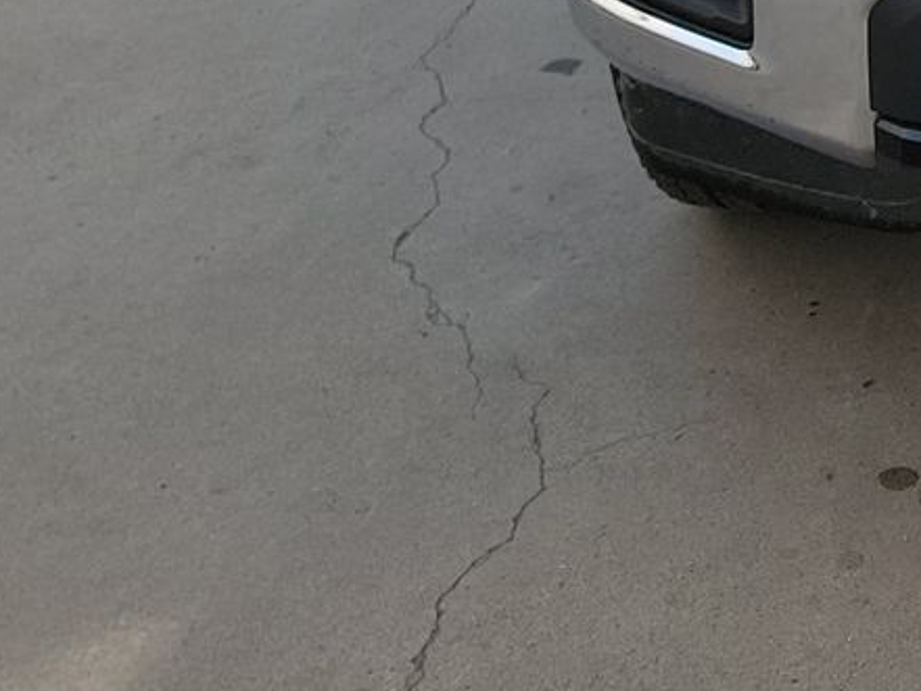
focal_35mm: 87
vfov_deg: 15.3
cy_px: -445
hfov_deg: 19.0
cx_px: 1474
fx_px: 2315
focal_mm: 6.7
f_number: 1.8
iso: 83
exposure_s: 1/119
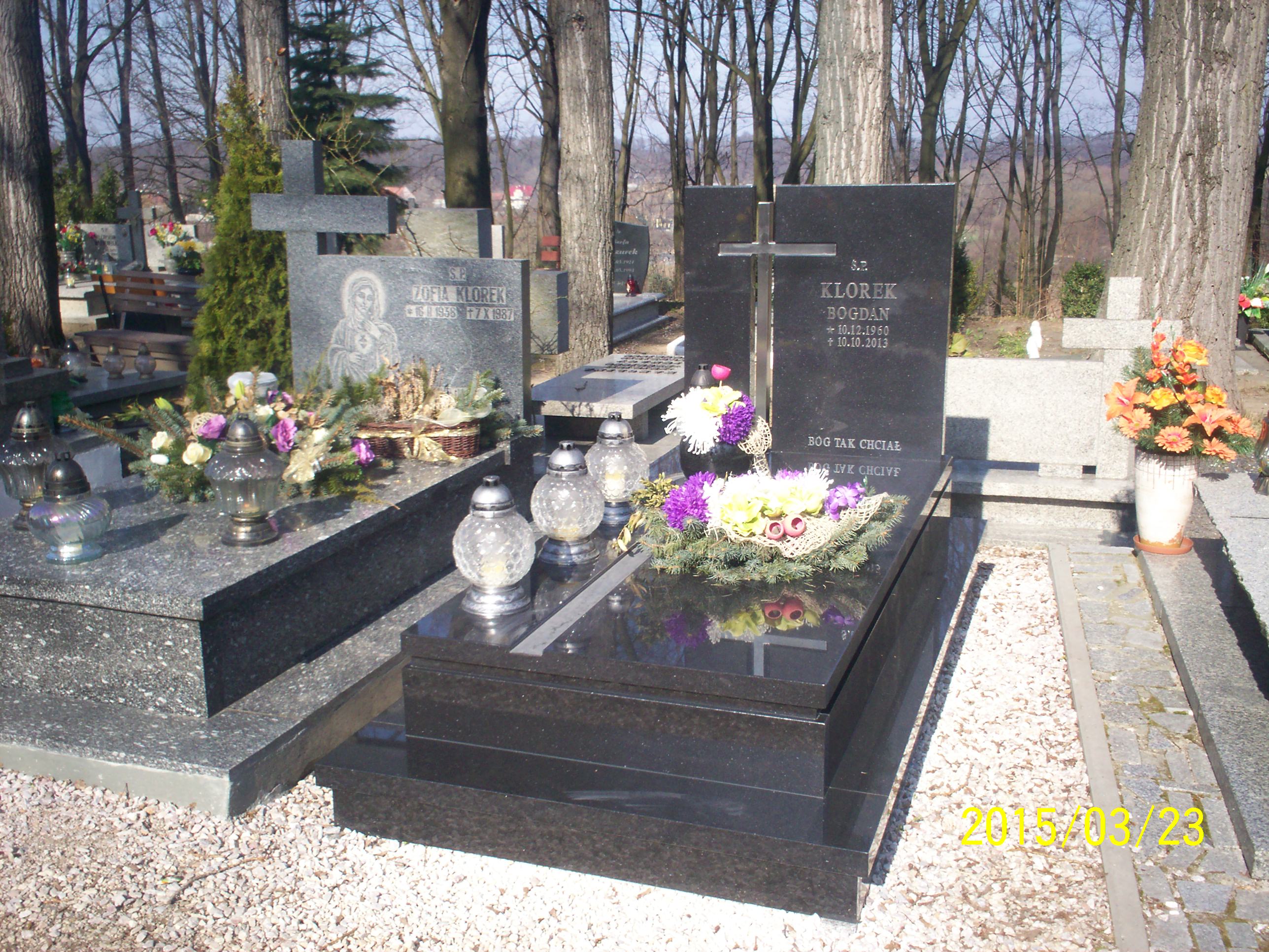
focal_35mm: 36
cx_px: 634
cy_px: 476
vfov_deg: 39.7
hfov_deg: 51.4
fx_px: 1320
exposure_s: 1/315
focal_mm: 6
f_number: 4.5
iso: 100
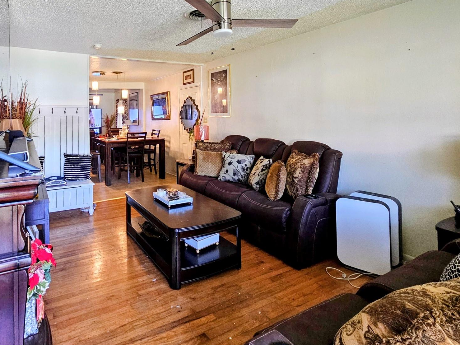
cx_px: 156
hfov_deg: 85.0
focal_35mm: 18
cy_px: 112
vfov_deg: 69.4
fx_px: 239
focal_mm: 2.2
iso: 400
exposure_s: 1/60
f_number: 2.2
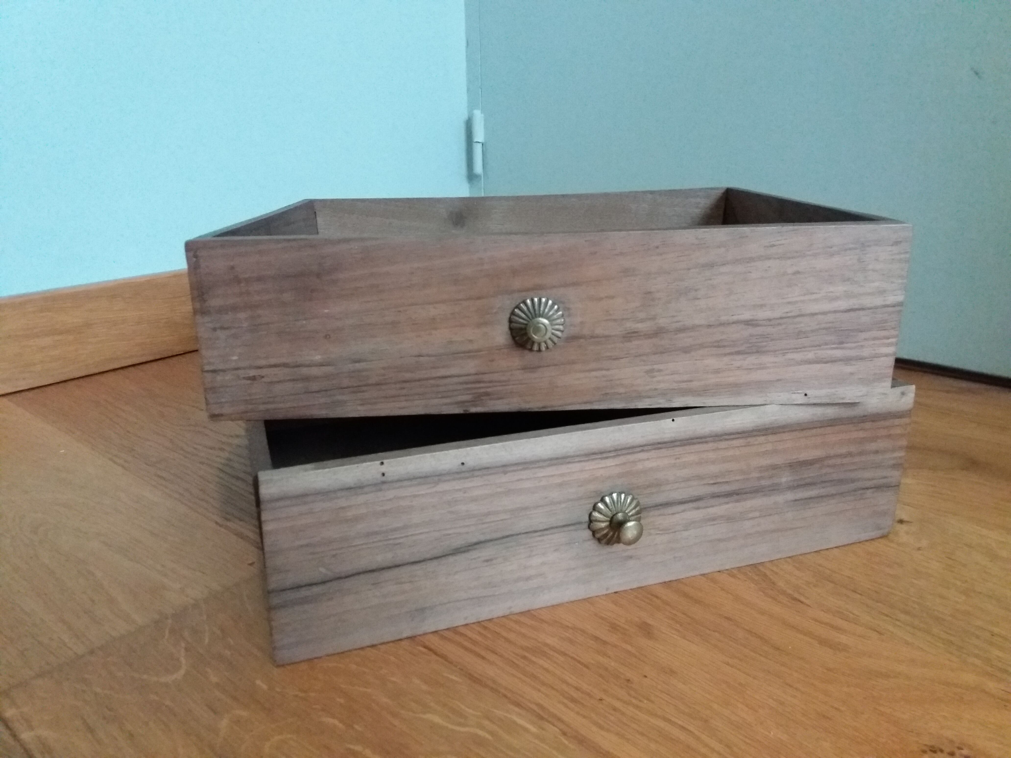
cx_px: 506
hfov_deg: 63.4
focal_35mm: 28
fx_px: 818
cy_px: 379
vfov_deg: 49.7
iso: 640
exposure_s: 1/17
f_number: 1.9
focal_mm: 3.7
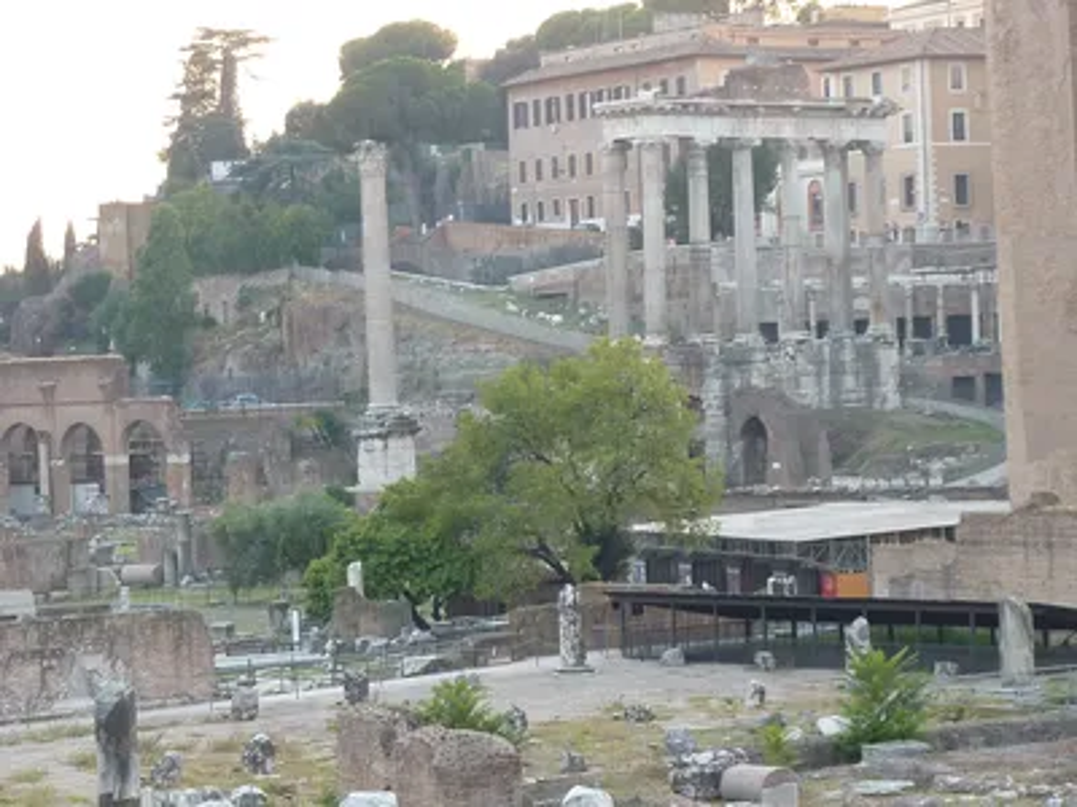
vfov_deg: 13.1
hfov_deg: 17.4
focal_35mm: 113
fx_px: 3516
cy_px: 404
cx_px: 538
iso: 160
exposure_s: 1/40
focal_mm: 10.3
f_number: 4
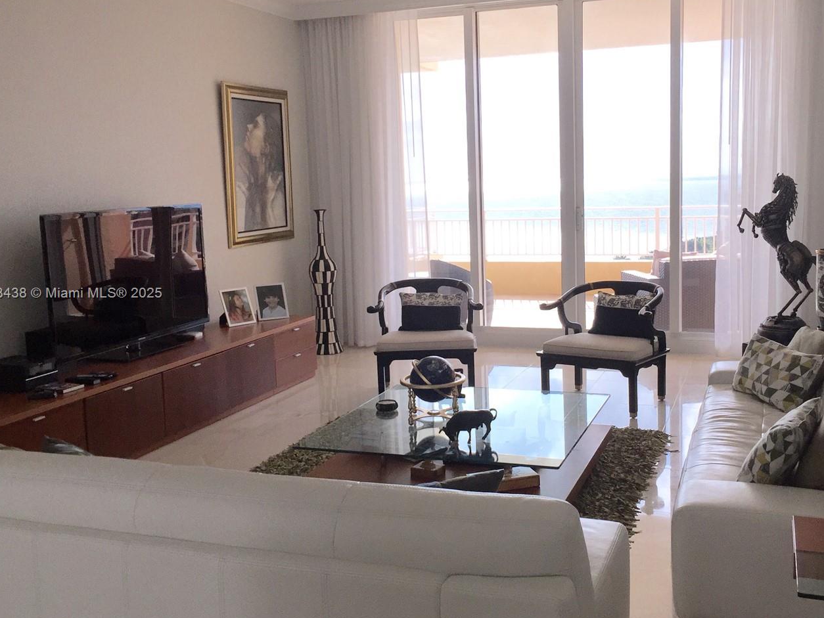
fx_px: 881
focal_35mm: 37
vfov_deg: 38.7
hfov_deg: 49.9
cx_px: 478
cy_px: 294
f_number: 2.2
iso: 50
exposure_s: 1/732
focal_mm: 4.15
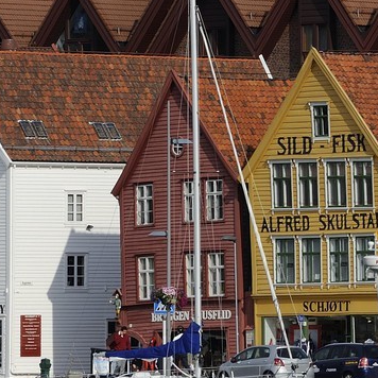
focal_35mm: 591
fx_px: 7301
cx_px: 825
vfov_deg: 3.0
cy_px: 166
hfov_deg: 2.9
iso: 200
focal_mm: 155
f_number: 11
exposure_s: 1/320
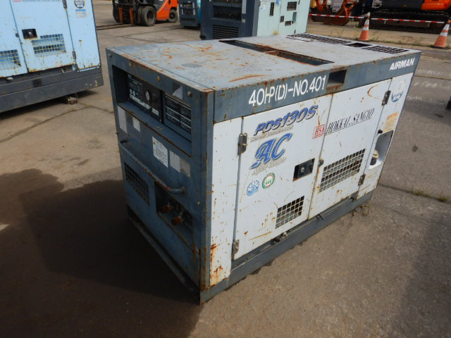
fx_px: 313
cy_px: 169
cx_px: 226
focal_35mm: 24
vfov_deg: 56.8
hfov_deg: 71.6
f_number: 4.1
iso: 125
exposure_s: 1/800
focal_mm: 4.3
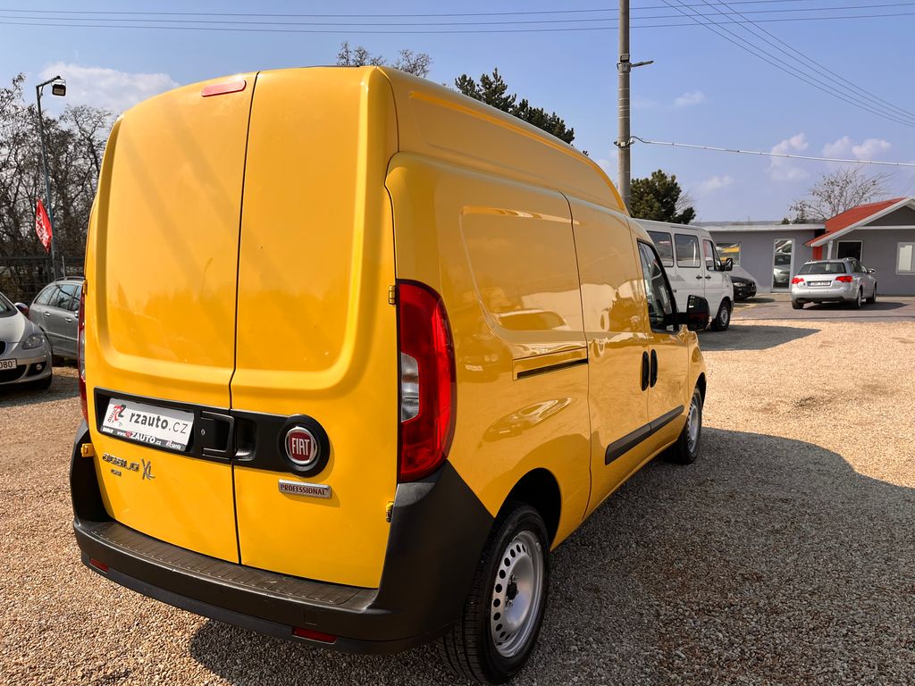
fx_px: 687
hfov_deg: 67.3
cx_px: 458
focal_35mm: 26
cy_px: 343
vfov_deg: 53.1
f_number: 1.6
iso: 50
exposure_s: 1/4149
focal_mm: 5.1
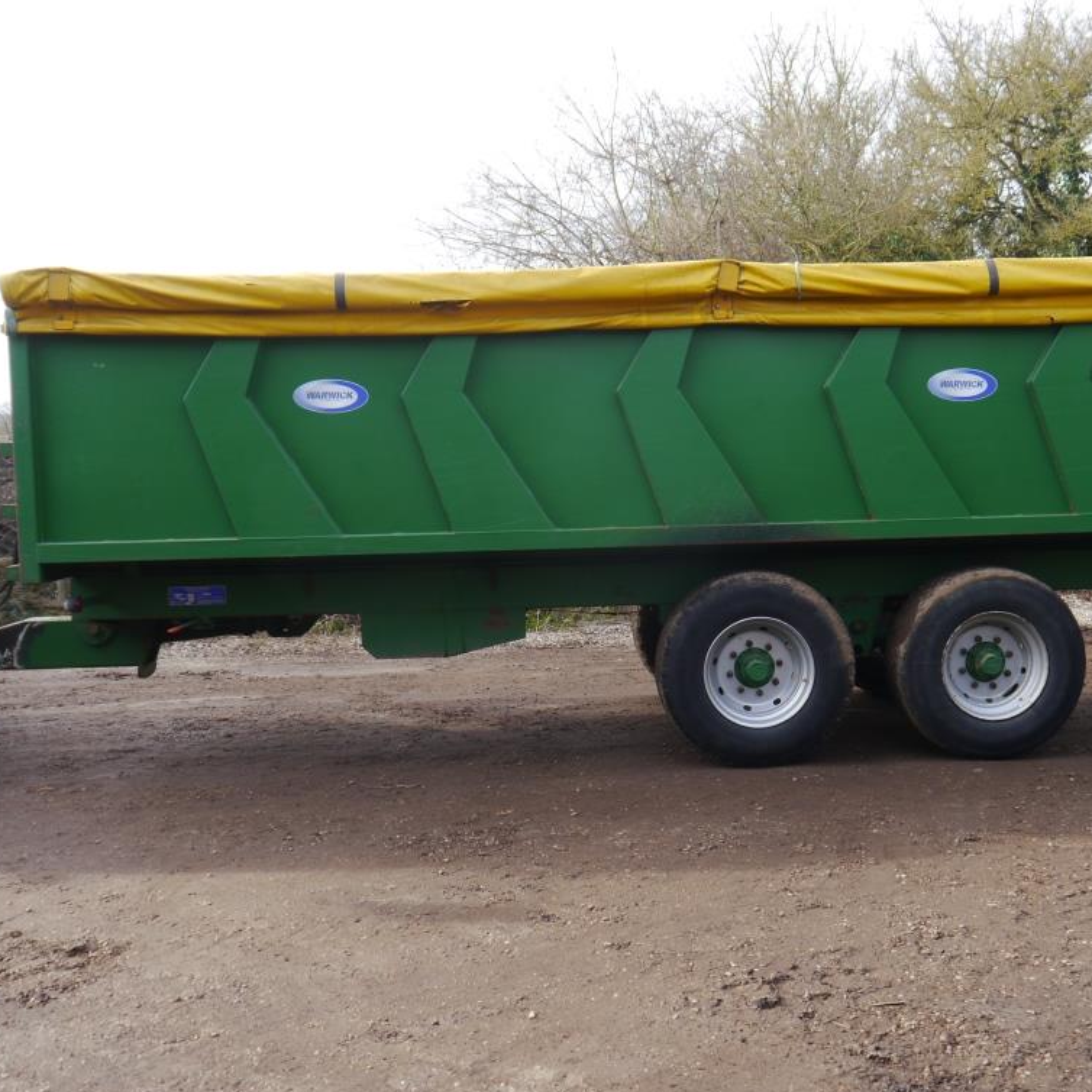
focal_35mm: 36
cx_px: 629
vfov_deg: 46.0
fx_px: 1285
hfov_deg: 45.9
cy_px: 545
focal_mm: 15
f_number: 4.5
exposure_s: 1/200
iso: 160
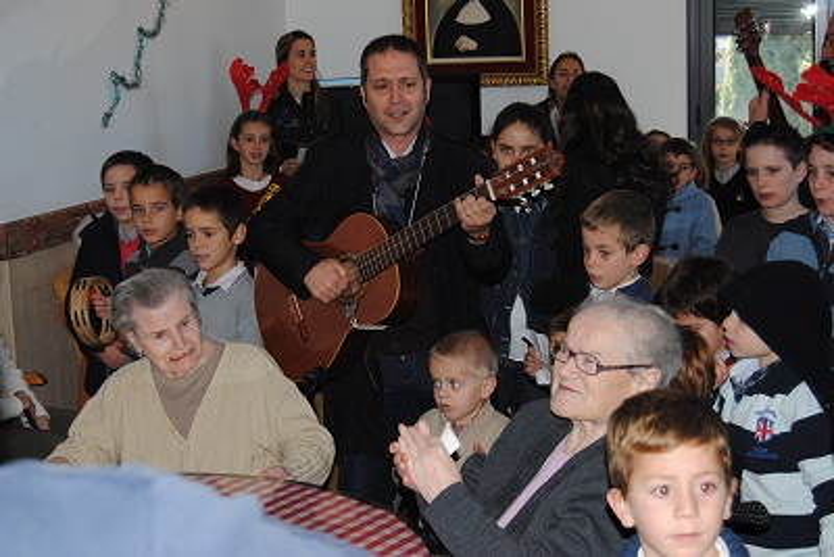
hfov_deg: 31.9
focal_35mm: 63
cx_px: 417
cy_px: 278
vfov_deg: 21.6
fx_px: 1460
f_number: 5
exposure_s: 1/60
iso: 200
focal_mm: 42
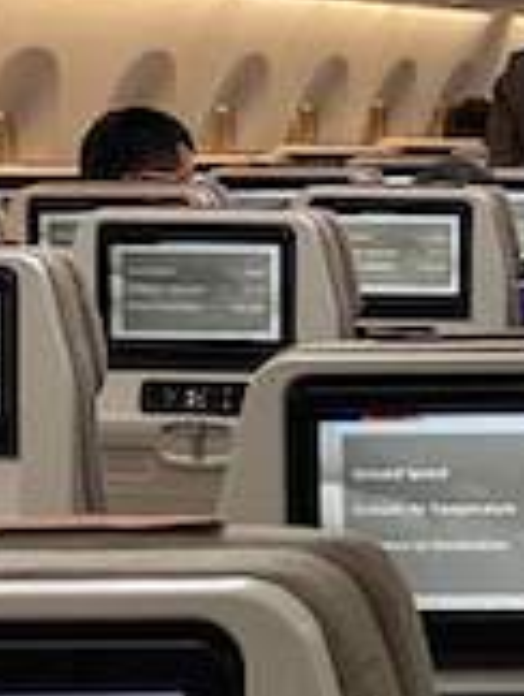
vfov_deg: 15.9
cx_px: 1207
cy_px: 112
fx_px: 2476
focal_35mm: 123
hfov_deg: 10.6
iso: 400
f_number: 1.8
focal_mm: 4.25
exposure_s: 1/54
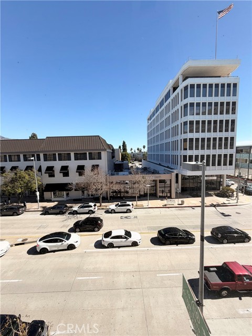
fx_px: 136
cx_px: 126
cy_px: 168
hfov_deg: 85.7
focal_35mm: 14
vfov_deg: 102.1
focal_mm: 2.22
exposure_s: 1/770
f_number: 2.2
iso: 25
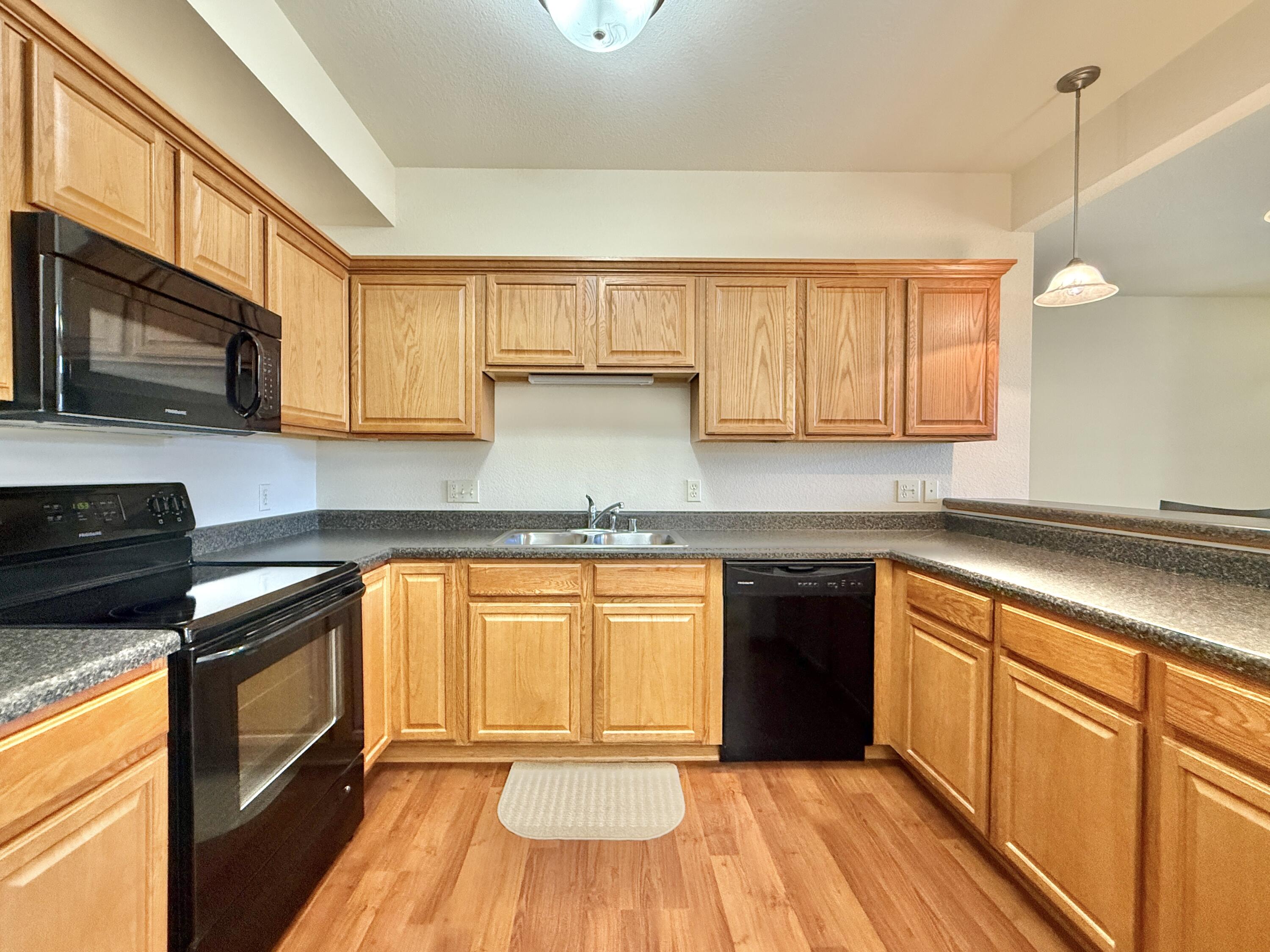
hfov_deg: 102.1
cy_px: 476
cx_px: 635
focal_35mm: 14
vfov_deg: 85.7
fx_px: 514
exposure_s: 1/60
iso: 400
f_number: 2.2
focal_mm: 2.22
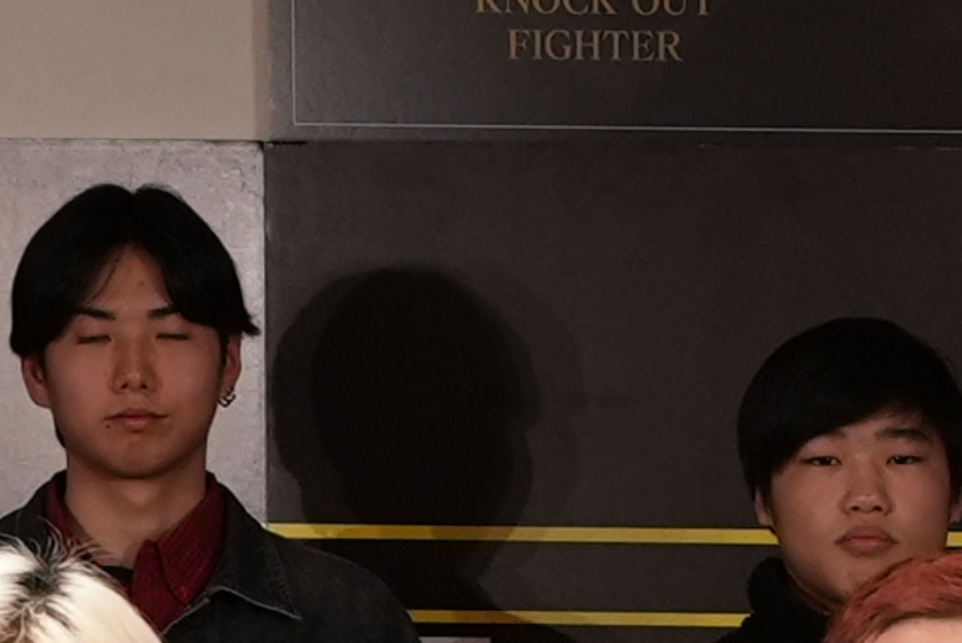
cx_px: 1358
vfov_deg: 6.3
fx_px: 5696
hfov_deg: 9.4
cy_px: 1296
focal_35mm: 213
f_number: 4
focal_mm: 30
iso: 1600
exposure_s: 1/100
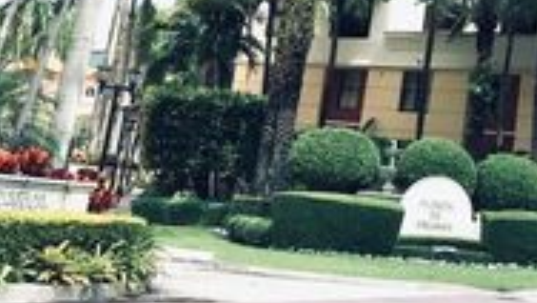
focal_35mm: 81
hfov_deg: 24.6
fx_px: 1154
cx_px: 571
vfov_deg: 14.0
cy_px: -147
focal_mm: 3.99
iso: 20
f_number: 1.8
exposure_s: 1/2660
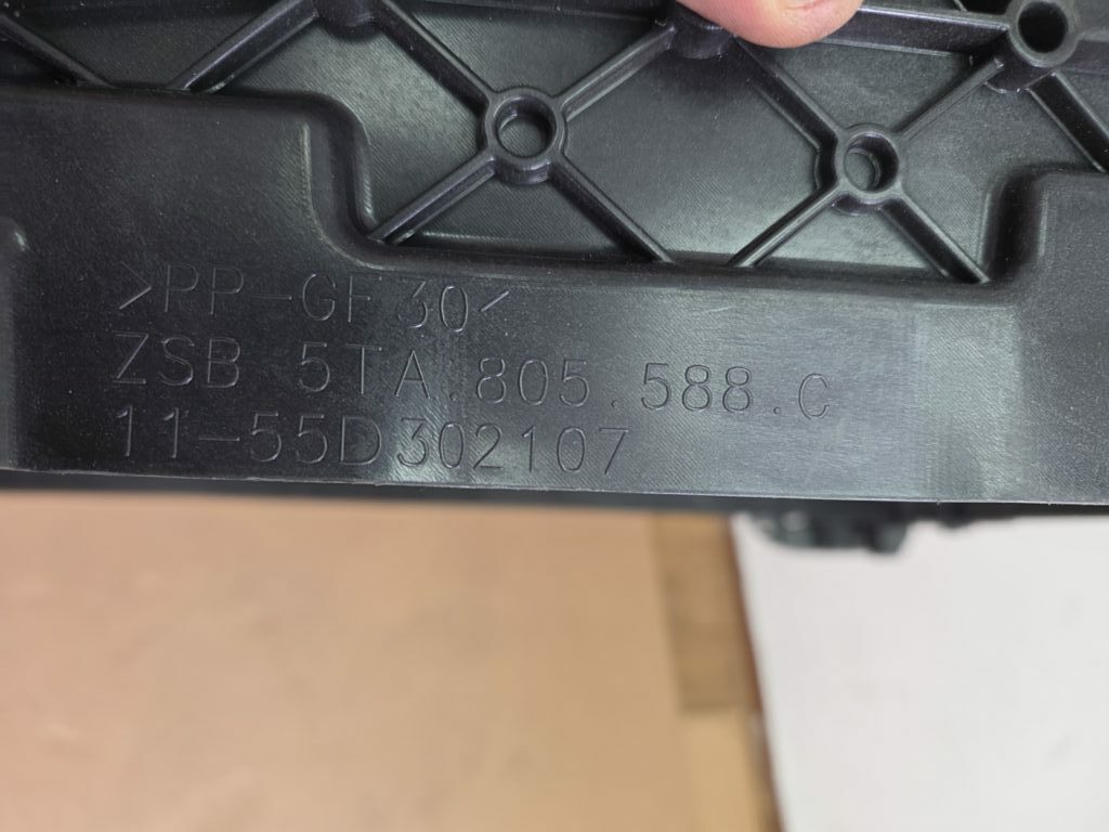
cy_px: 416
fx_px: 737
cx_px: 554
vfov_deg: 58.9
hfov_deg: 73.9
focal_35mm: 23
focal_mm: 6.25
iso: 125
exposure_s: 1/100
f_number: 1.7
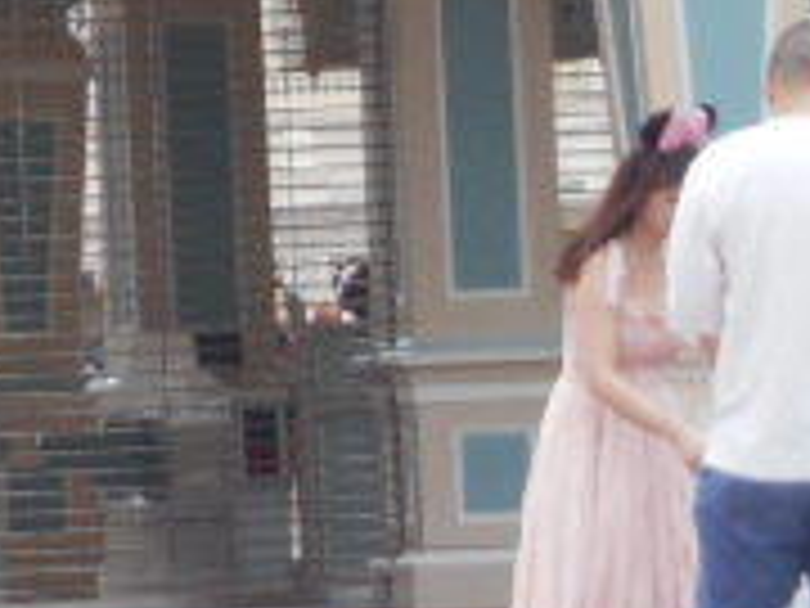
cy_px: -194
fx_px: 10834
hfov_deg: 4.2
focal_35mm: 463
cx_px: -612
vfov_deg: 3.2
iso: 280
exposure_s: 1/250
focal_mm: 23
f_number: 6.5
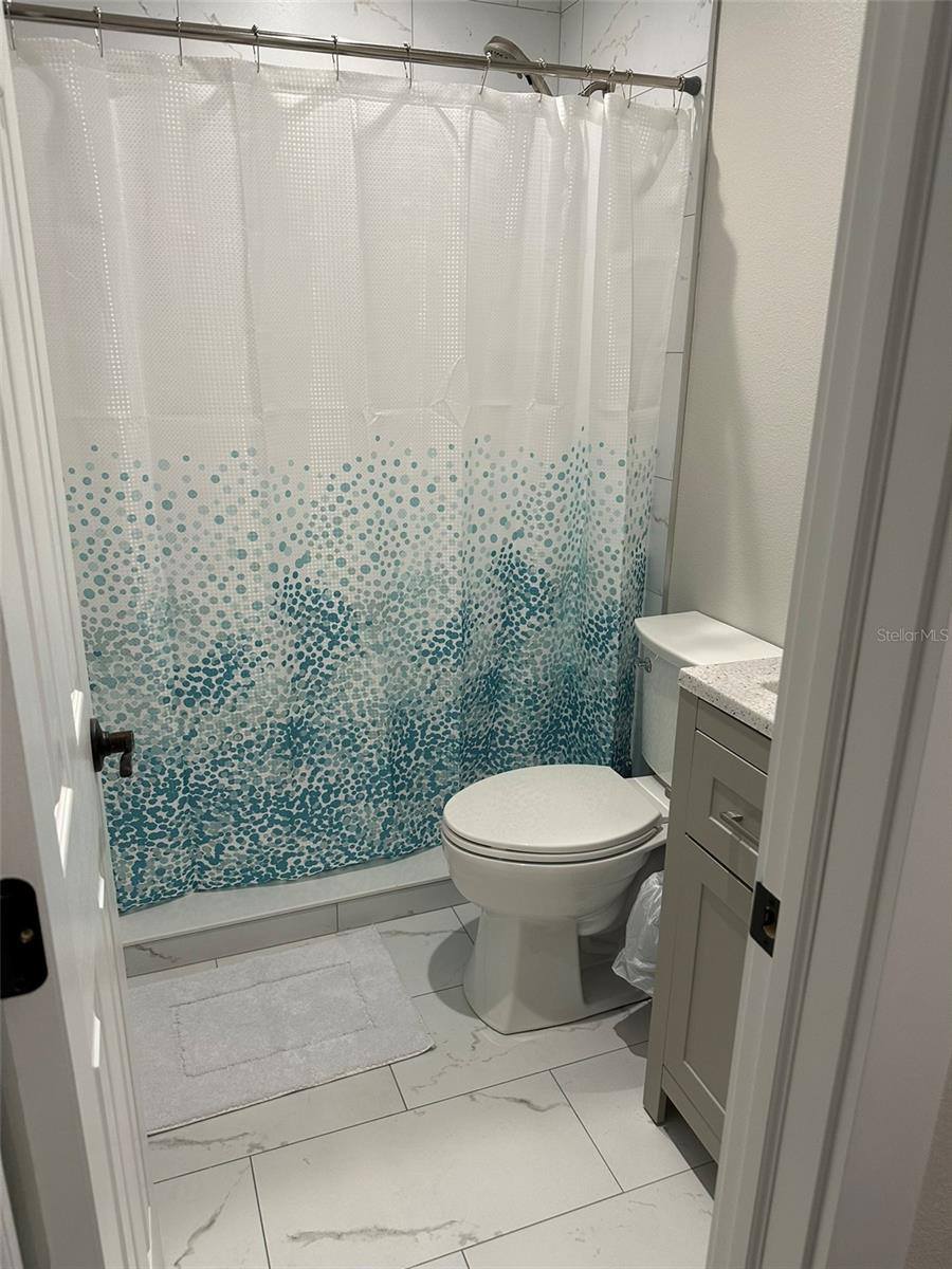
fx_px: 880
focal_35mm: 24
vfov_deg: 71.6
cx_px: 476
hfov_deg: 56.8
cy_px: 634
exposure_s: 1/120
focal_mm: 6.86
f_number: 1.78
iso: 160
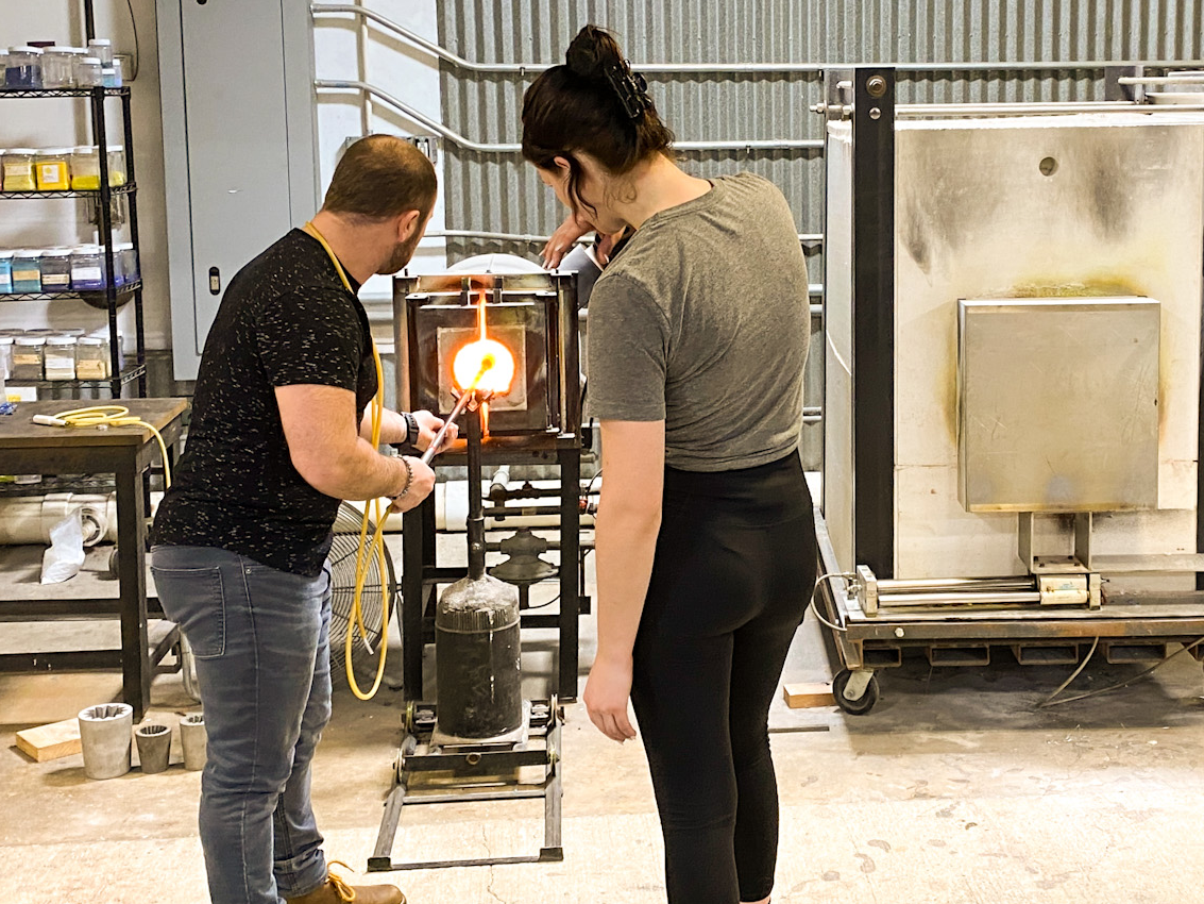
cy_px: 304
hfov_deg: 40.1
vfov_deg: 30.7
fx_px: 1635
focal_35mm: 47
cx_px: 753
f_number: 1.8
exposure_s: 1/60
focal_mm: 4.25
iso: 100
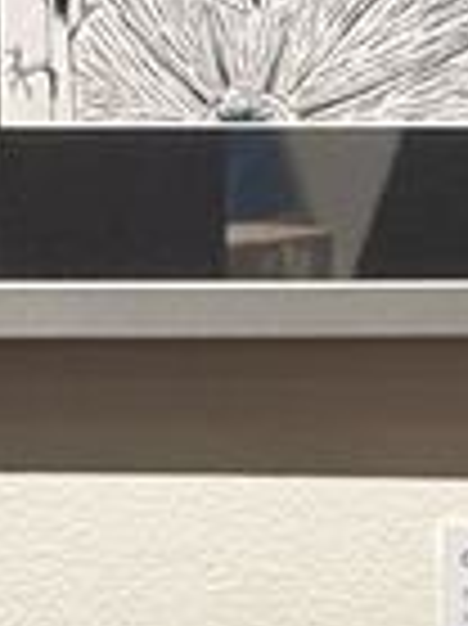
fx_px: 6915
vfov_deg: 5.1
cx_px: 639
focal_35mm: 383
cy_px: 1275
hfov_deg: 3.9
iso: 100
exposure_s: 1/60
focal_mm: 5.96
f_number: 1.6
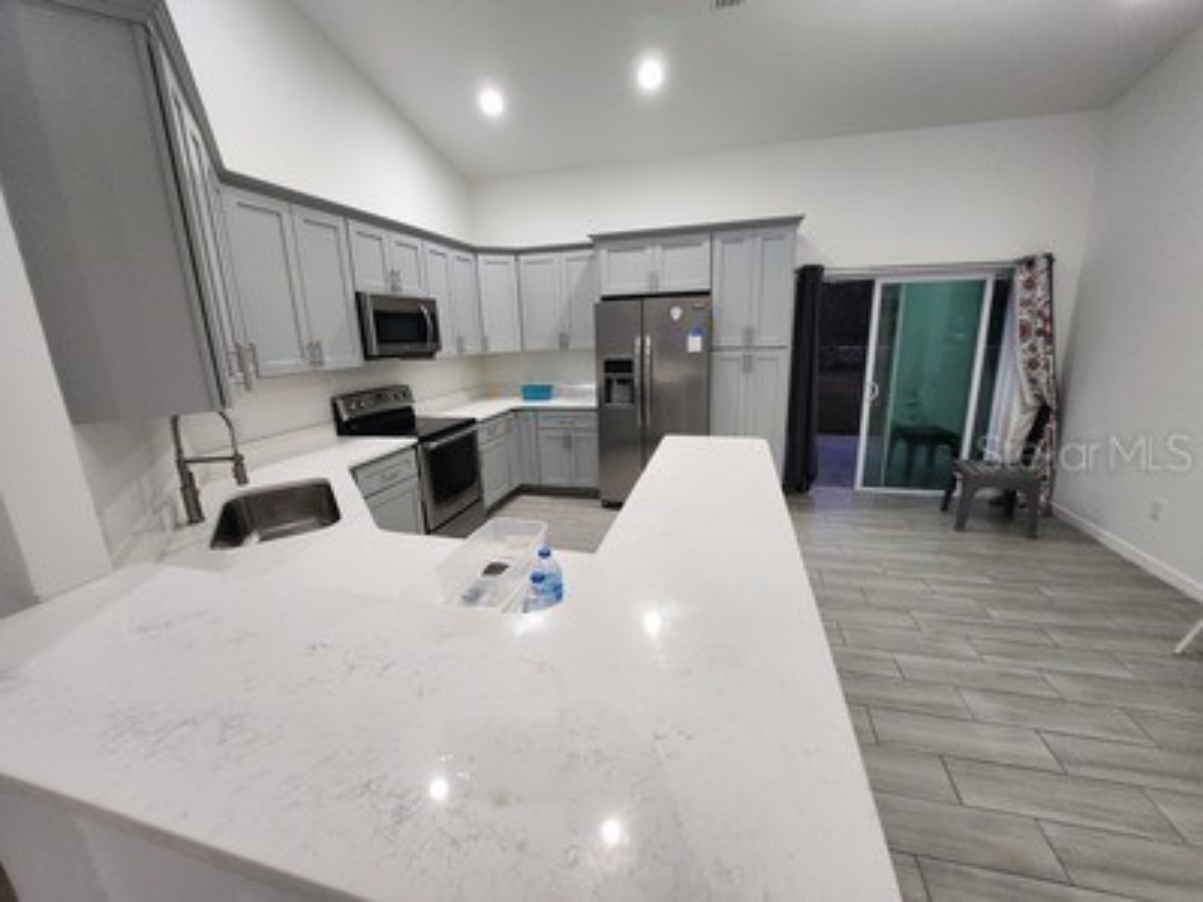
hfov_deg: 106.2
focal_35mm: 13
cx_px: 602
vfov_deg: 89.9
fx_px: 452
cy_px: 451
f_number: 2.2
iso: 250
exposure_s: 1/60
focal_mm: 1.7
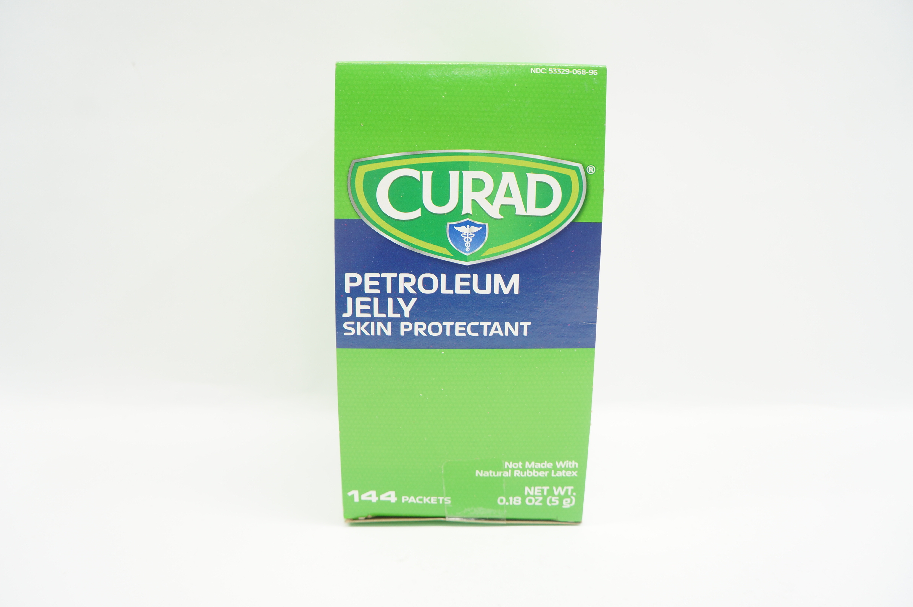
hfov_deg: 67.4
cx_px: 456
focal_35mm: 27
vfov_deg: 47.8
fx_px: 684
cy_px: 304
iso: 200
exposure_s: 1/20
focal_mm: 18
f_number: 6.3
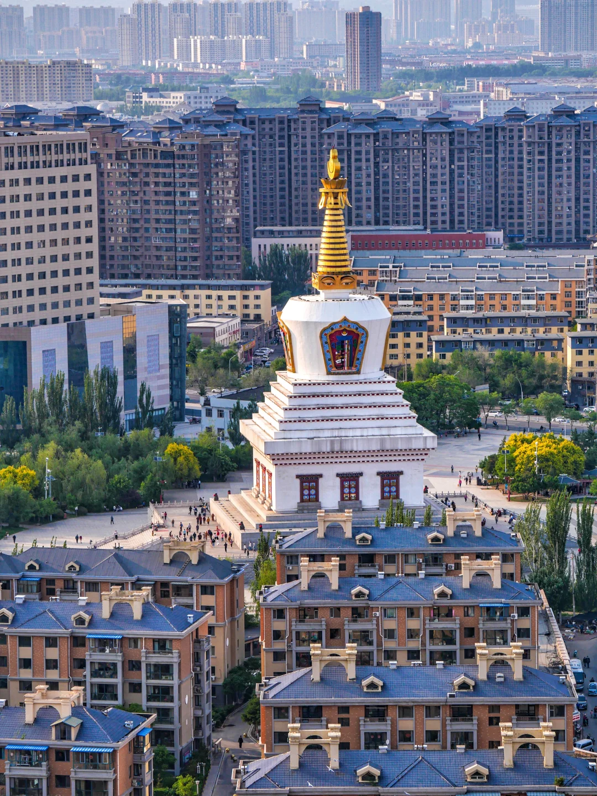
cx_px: 298
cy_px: 398
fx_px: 3173
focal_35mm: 138
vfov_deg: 14.3
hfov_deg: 10.7
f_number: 6.3
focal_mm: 69
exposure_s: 1/500
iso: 200
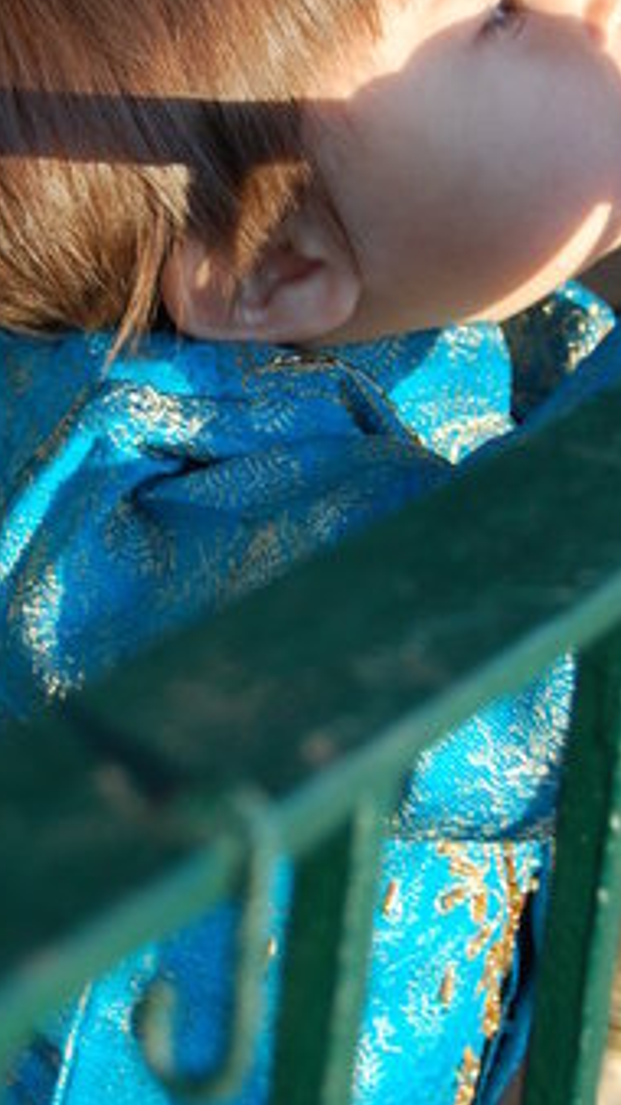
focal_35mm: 125
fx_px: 3661
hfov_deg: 9.7
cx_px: 206
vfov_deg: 17.1
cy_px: 405
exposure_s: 1/125
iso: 280
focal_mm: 42
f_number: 5.6
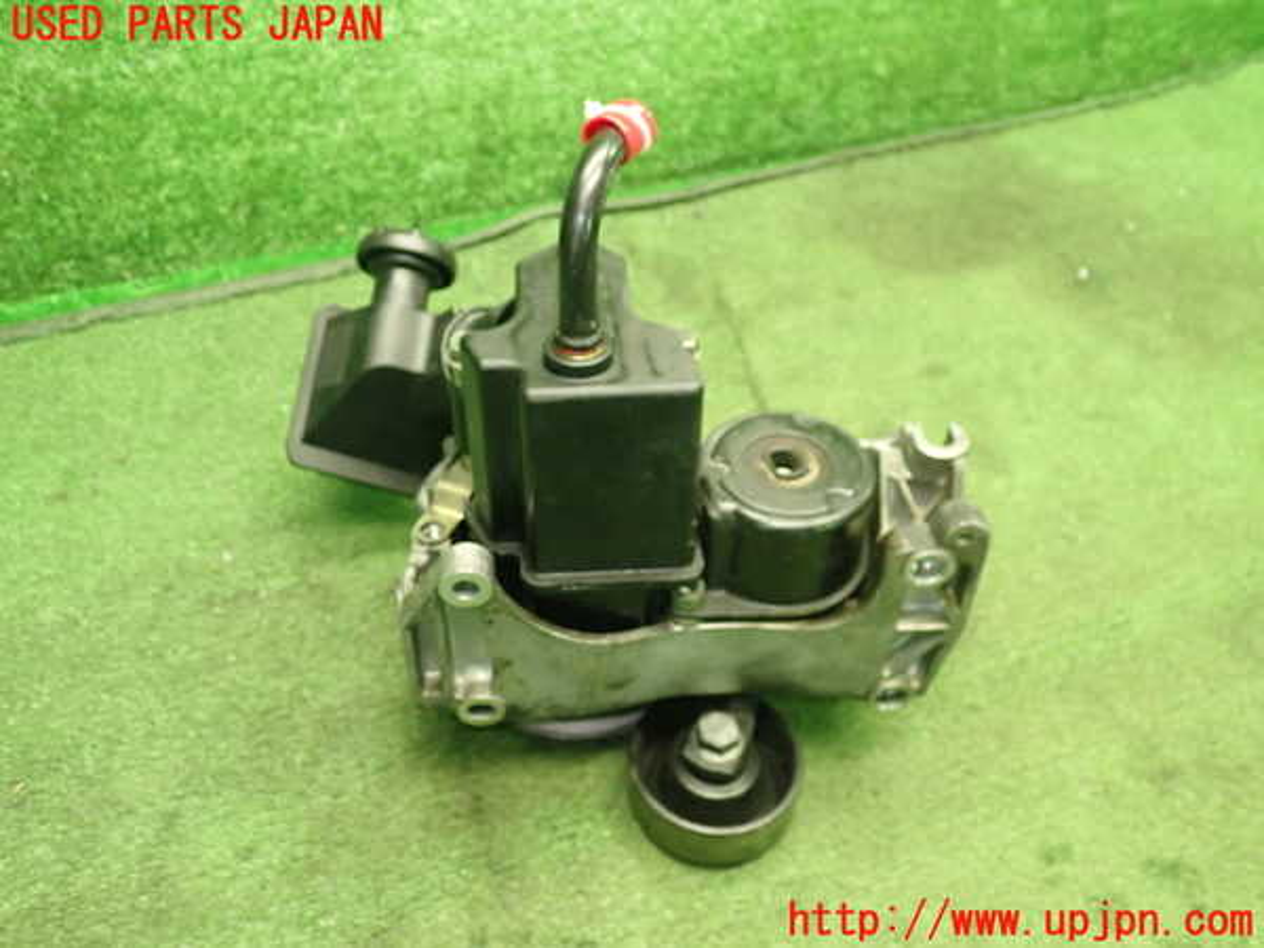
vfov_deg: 46.8
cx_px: 632
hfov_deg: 60.0
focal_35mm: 30
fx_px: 1095
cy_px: 474
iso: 500
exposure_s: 1/30
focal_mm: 5.5
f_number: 2.3
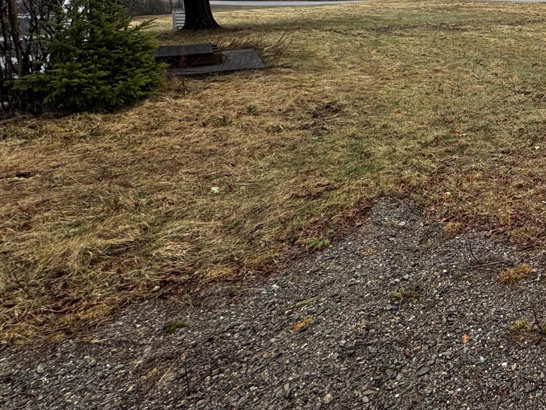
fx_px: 521
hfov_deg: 41.1
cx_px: 633
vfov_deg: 40.2
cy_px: 54
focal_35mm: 33
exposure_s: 1/687
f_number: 2.2
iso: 40
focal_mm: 2.22
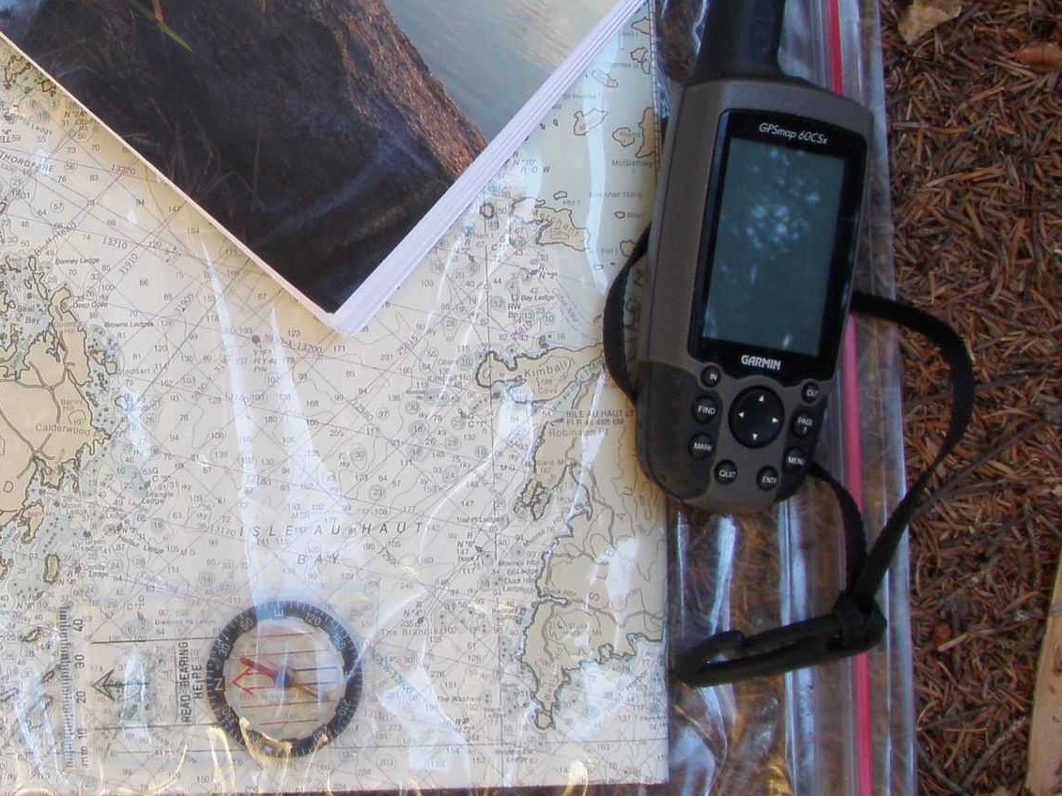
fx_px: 2577
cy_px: 290
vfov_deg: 17.5
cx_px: 223
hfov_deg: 23.0
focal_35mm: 84
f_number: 3.5
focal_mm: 6.7
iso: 80
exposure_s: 1/50
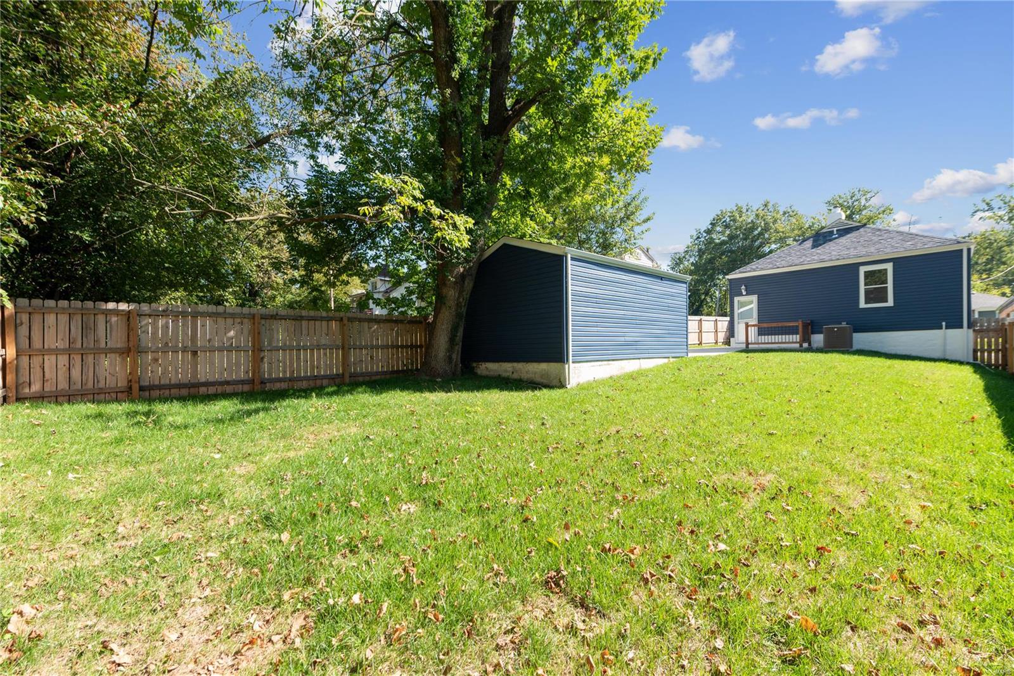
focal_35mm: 14
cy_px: 338
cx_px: 507
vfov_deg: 81.2
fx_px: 394
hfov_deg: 104.2
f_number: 7.1
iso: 100
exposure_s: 1/125
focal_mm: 14
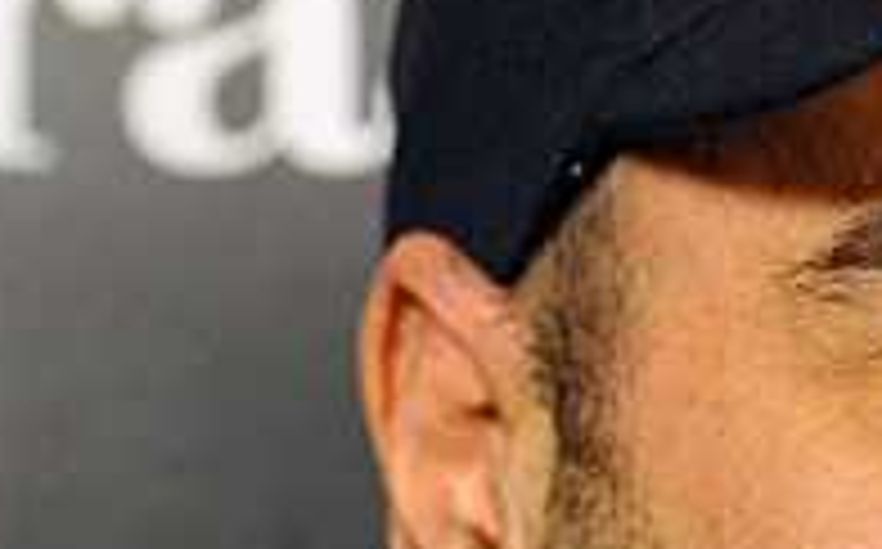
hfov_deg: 4.2
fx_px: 11885
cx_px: 1012
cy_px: 709
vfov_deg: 2.6
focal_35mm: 495
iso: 3200
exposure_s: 1/160
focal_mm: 85
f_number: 4
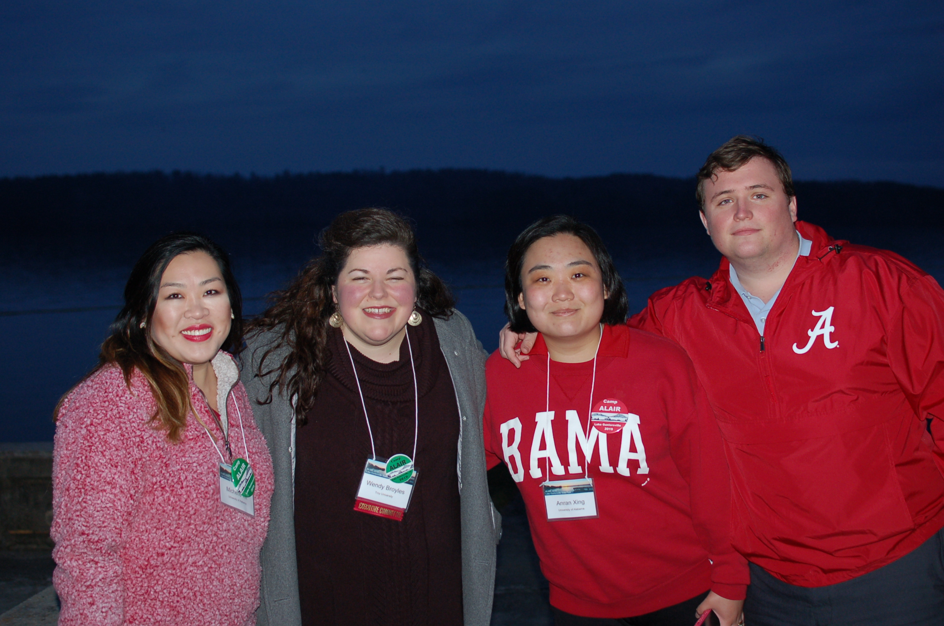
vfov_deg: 25.7
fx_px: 1374
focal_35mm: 52
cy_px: 313
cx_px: 472
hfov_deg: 37.9
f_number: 2.8
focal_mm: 35
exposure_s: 1/60
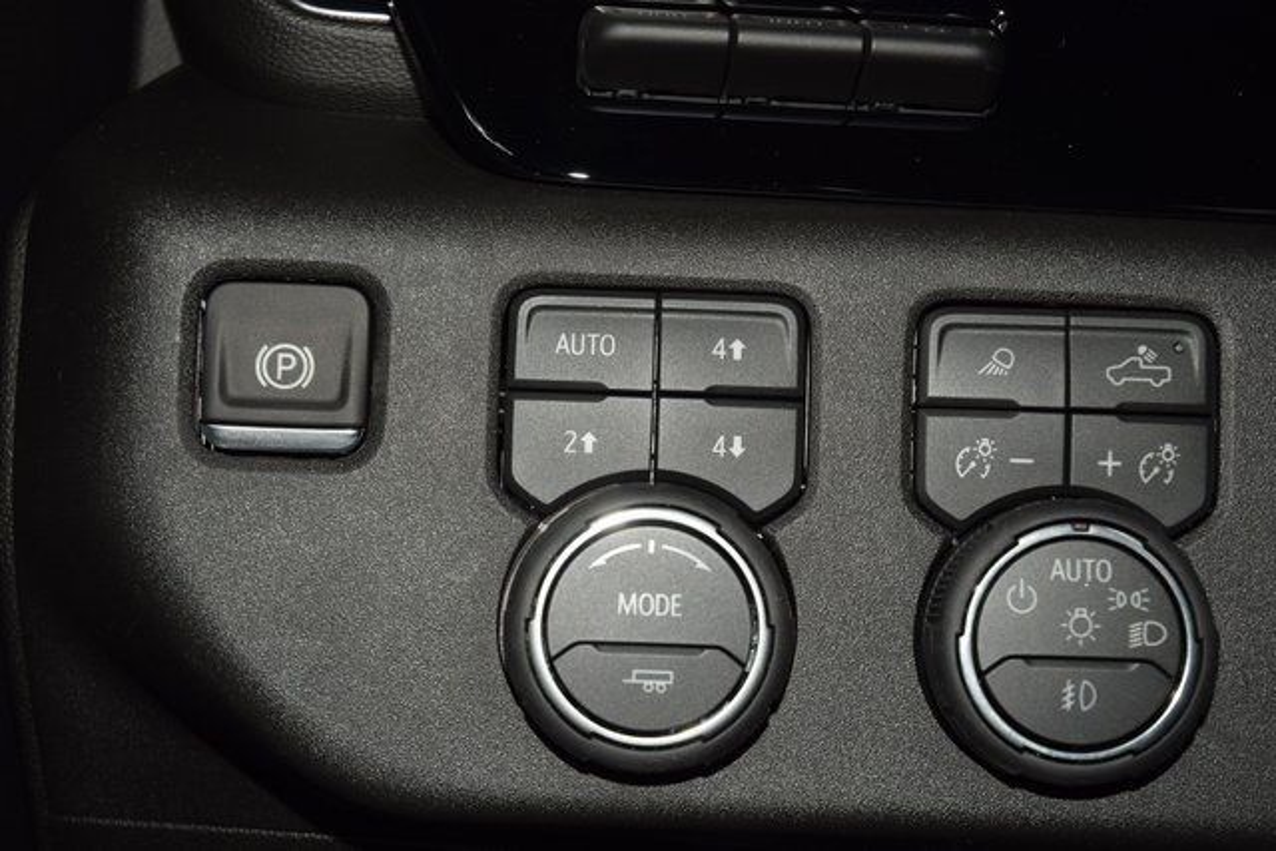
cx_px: 638
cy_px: 426
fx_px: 2659
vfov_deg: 18.2
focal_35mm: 75
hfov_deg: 27.0
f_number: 8
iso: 100
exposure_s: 1/60
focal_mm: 50
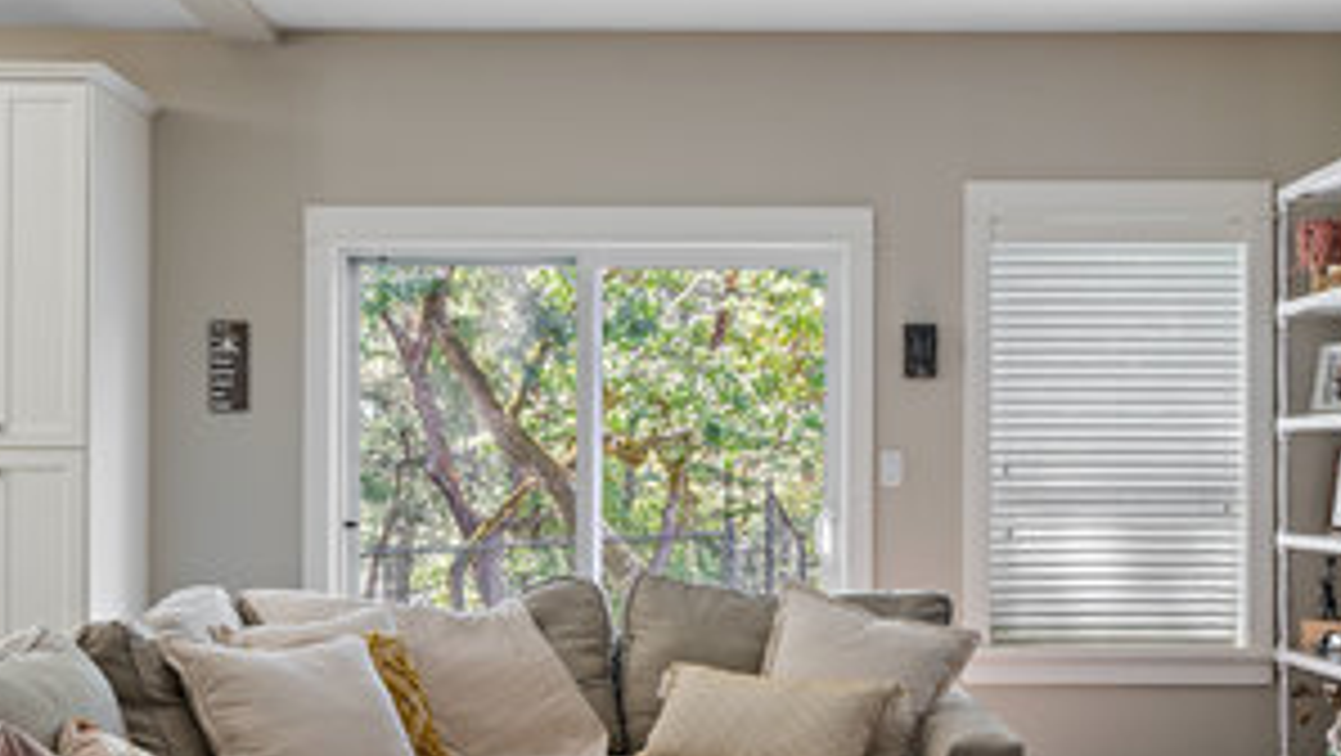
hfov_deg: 39.8
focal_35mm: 52
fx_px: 1850
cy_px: 450
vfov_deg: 23.1
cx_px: 727
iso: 400
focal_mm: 34
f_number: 7.1
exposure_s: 1/6
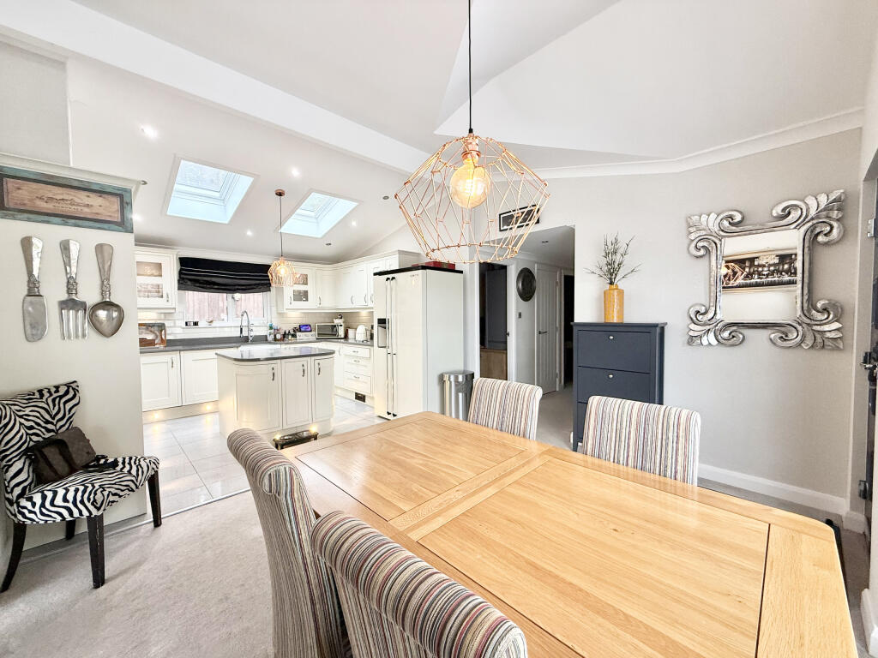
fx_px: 355
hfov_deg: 102.1
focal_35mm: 14
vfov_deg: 85.7
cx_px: 439
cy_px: 329
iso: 200
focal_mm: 2.22
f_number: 2.2
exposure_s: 1/99
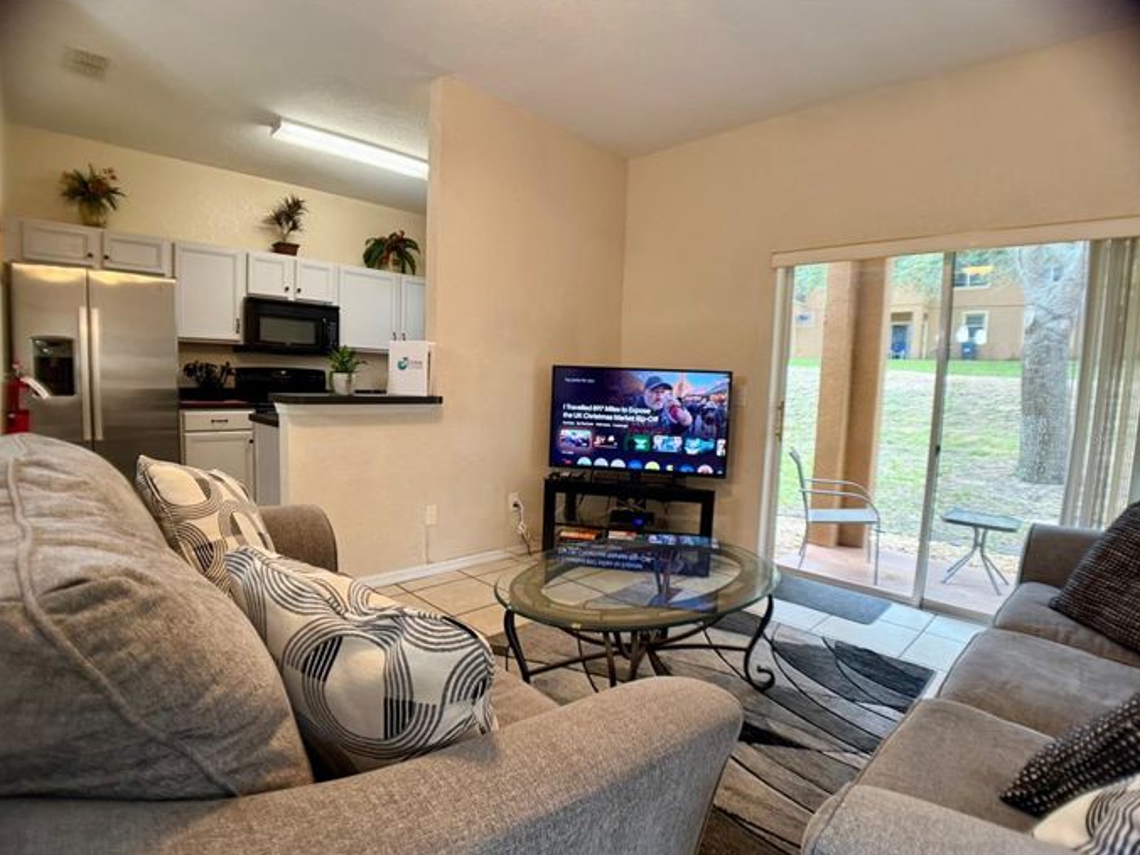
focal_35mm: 25
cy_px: 437
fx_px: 823
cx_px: 566
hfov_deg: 69.4
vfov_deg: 54.9
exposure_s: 1/60
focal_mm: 6.76
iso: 250
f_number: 1.78
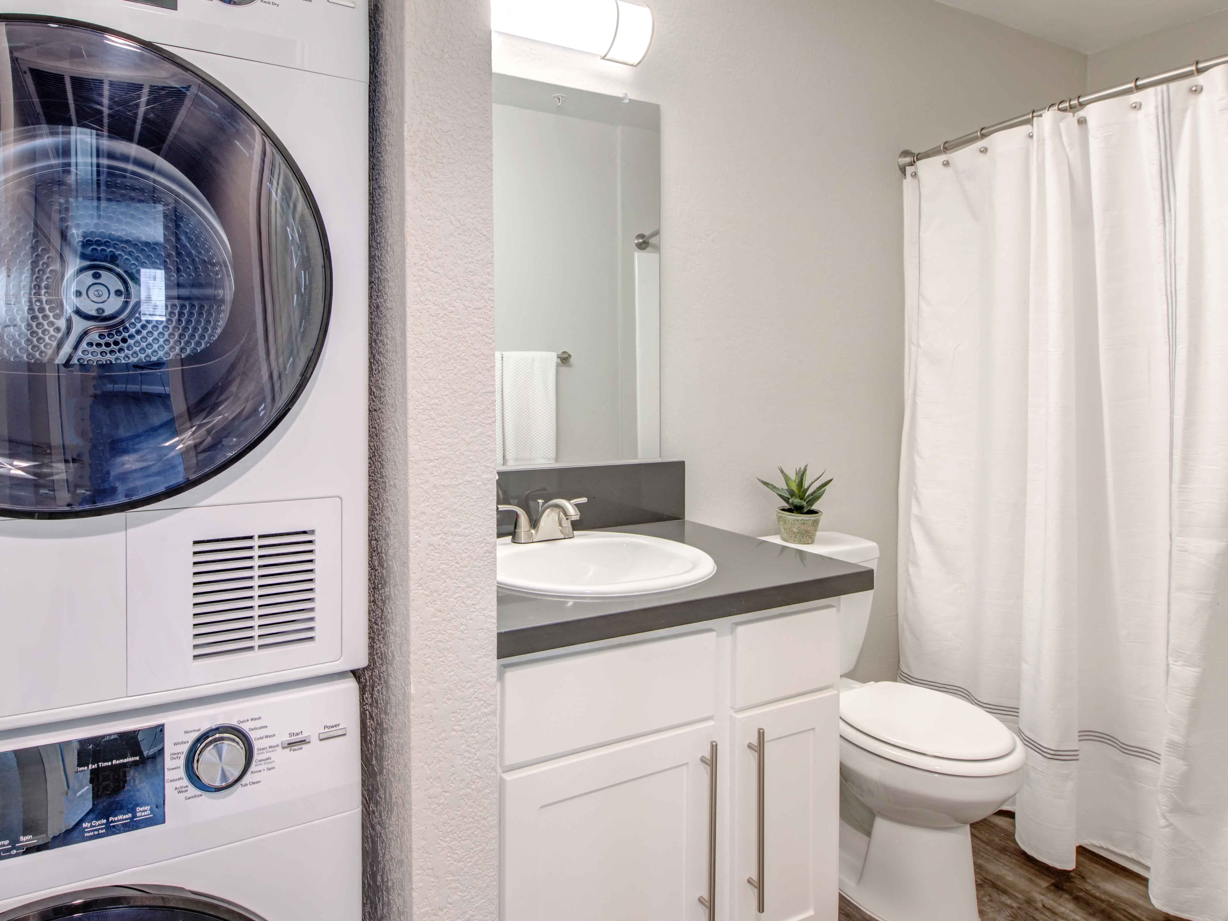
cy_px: 393
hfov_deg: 75.8
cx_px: 516
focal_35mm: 22
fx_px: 780
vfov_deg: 60.8
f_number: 8
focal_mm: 15
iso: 400
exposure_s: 1/13
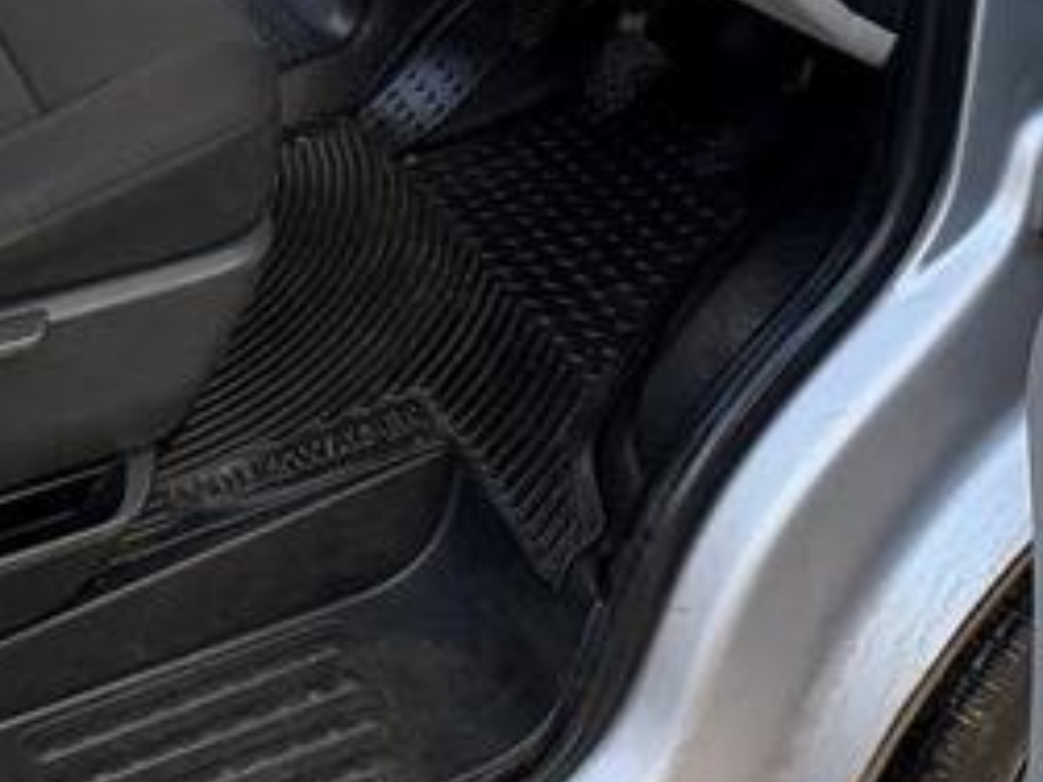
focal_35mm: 50
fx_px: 1506
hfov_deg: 36.0
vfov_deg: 25.3
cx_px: 116
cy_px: -225
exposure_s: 1/99
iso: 80
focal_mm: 2.22
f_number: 2.2
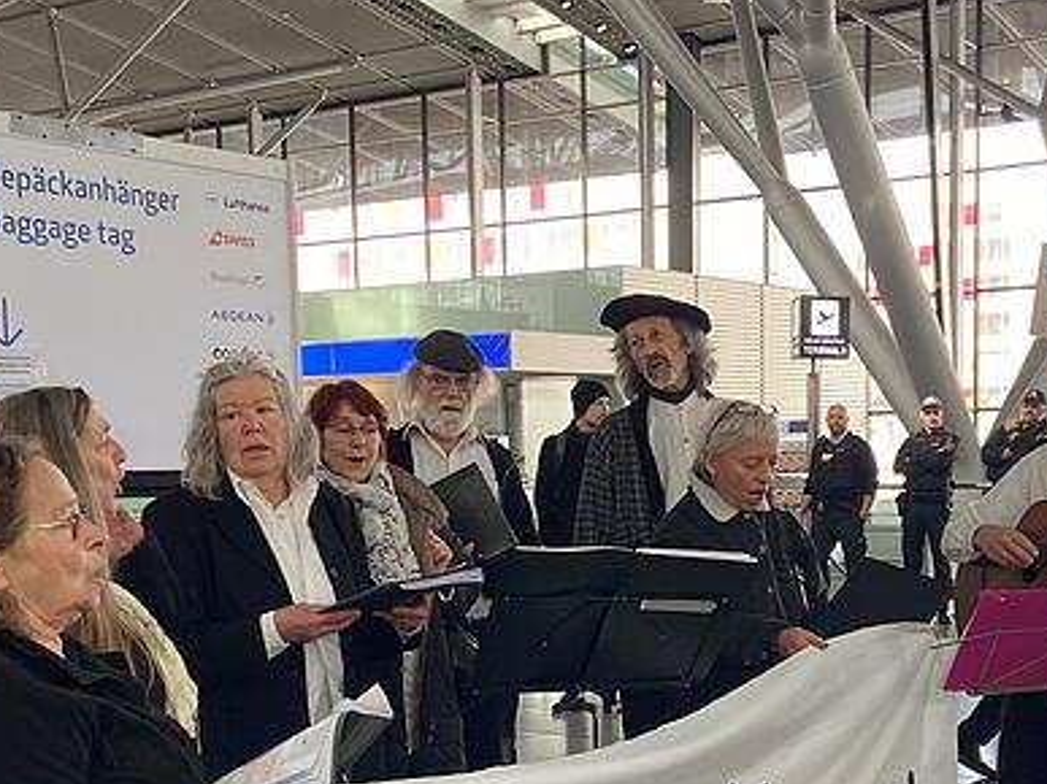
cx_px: 613
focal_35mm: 56
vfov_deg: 25.8
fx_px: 1693
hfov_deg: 34.3
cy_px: 572
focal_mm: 4.25
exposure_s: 1/121
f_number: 1.8
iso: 80
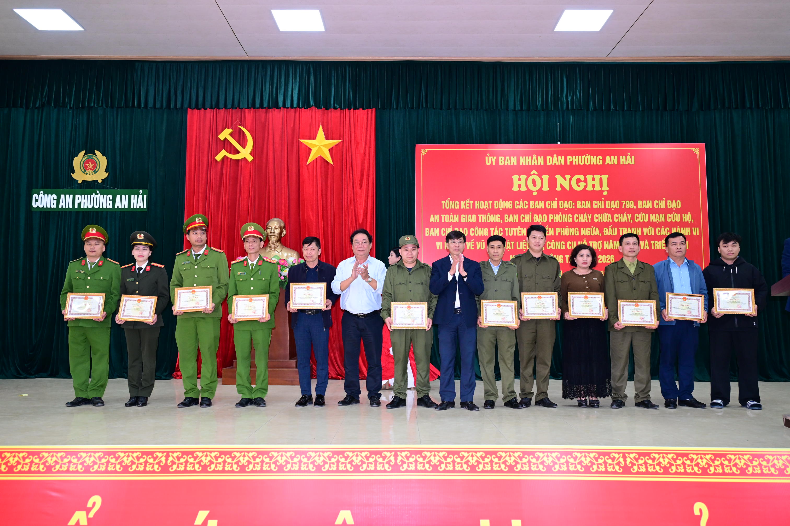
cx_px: 395
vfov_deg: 45.0
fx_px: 636
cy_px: 263
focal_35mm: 29
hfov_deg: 63.7
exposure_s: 1/160
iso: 2000
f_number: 4
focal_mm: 29
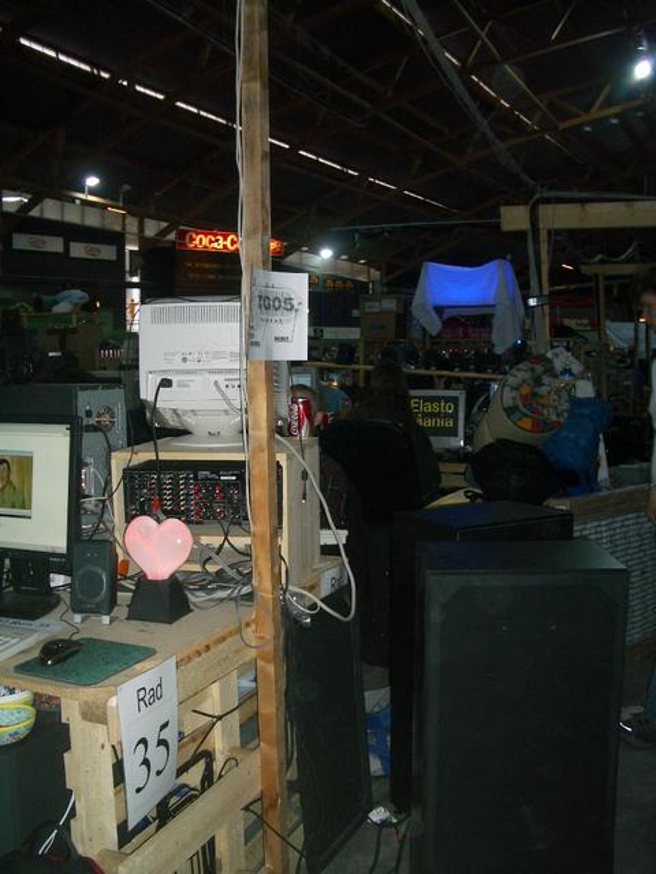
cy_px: 437
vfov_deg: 52.6
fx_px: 884
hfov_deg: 40.7
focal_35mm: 35
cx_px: 328
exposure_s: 1/60
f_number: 2.6
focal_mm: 5.8
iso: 100
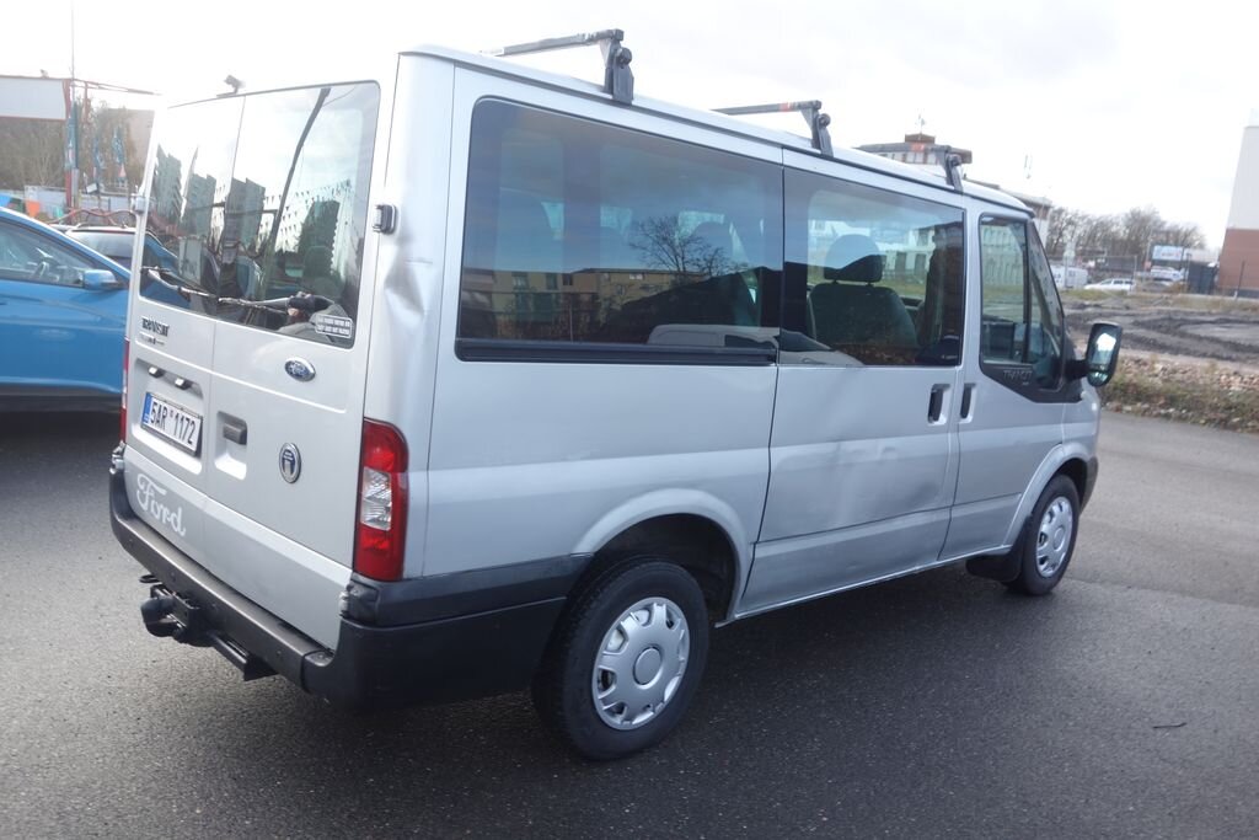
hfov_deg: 65.5
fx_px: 979
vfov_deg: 46.4
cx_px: 630
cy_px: 420
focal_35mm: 28
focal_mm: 10.4
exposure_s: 1/100
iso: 125
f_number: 4.5
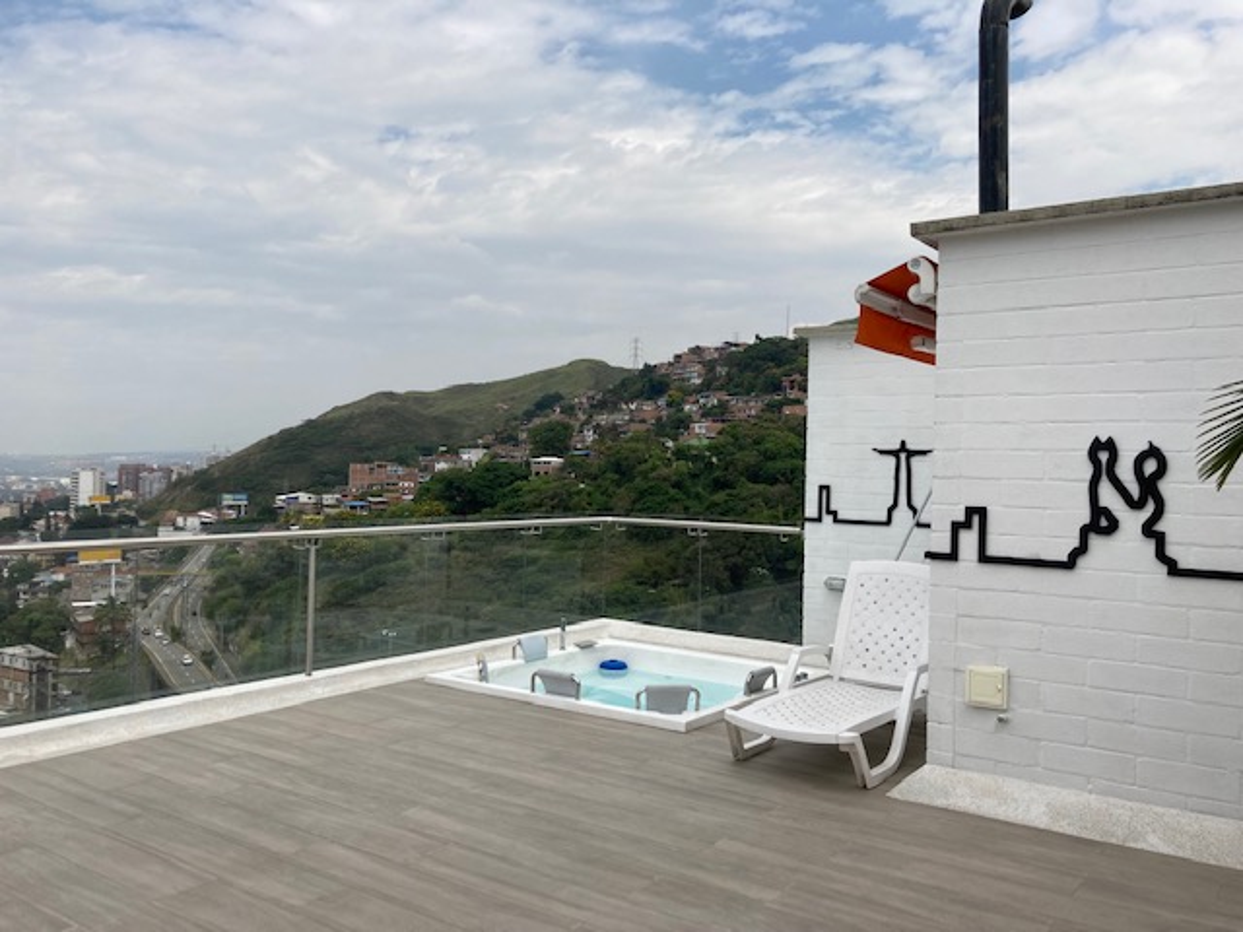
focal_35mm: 28
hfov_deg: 63.4
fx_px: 1005
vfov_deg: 49.7
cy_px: 466
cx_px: 622
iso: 20
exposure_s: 1/3205
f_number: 1.8
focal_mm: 3.99
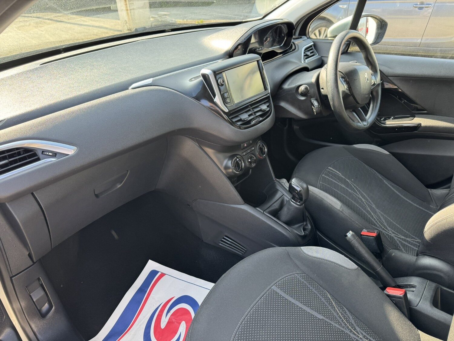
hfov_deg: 71.6
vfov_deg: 56.8
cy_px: 170
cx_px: 227
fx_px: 315
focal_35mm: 24
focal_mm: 6.76
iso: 100
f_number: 1.78
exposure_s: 1/172
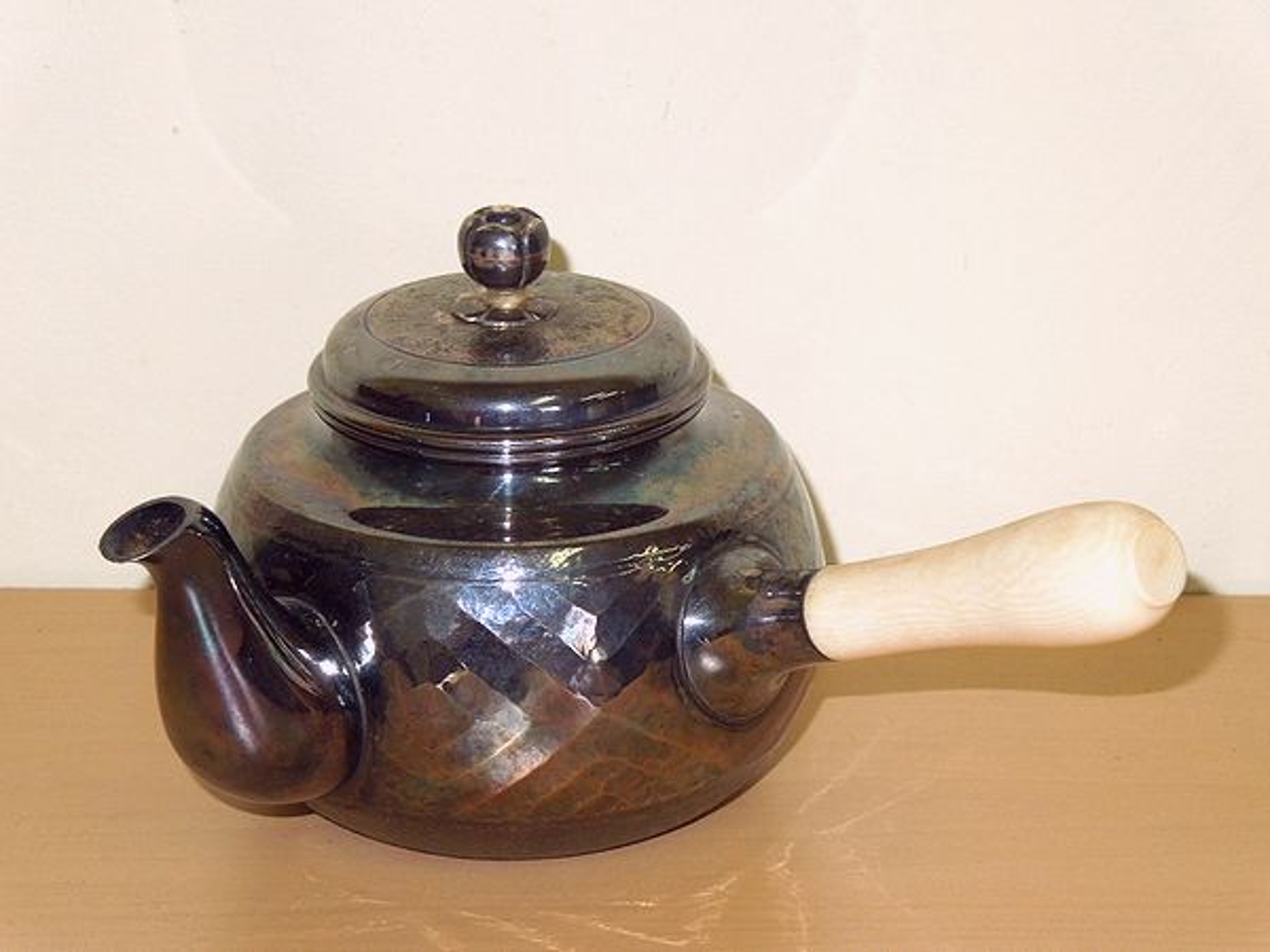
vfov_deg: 12.5
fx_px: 4366
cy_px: 476
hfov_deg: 16.6
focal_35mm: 119
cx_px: 635
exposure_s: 1/60
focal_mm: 21.5
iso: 200
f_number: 4.8
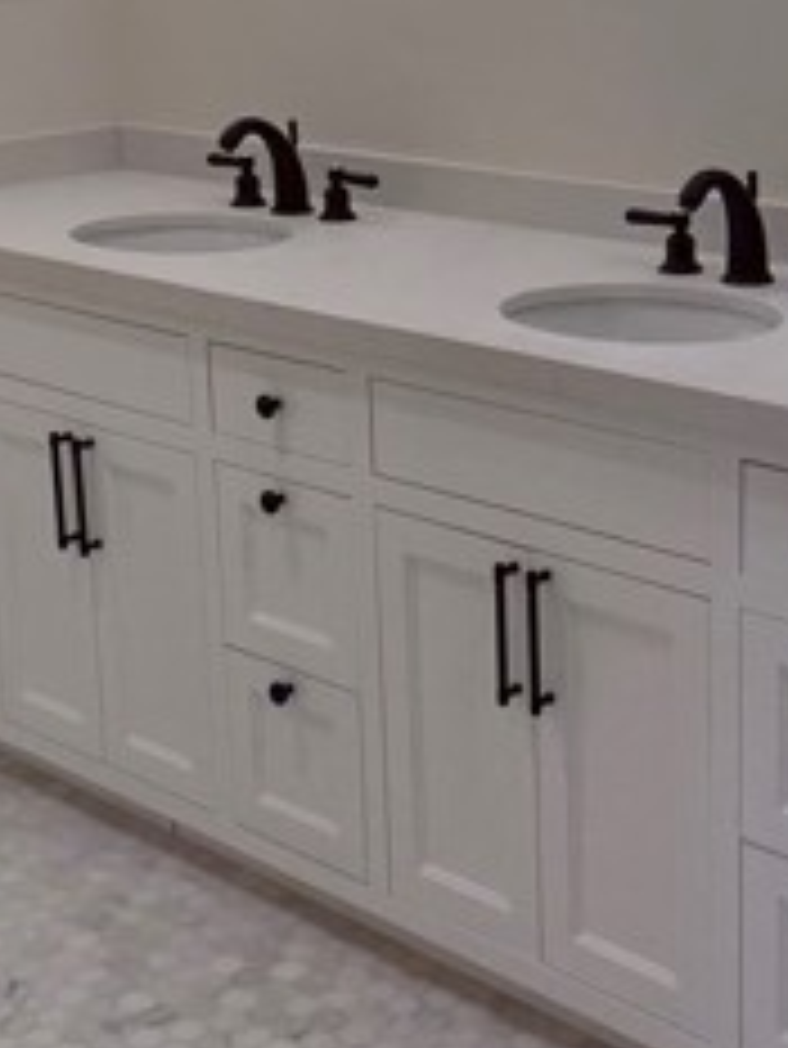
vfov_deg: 29.2
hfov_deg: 22.2
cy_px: 351
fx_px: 2001
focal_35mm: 66
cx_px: 495
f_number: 1.78
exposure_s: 1/312
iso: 100
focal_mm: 6.76
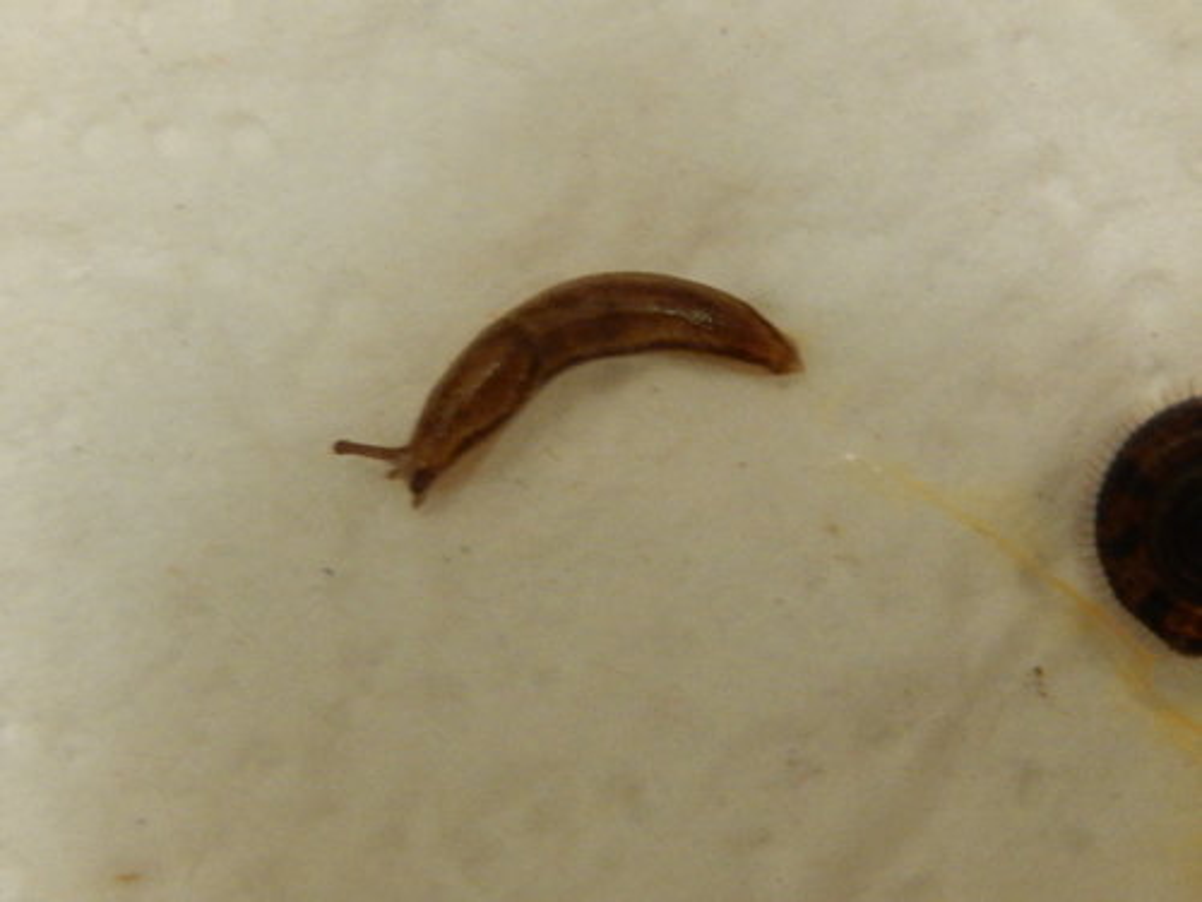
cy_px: 451
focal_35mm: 85
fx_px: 2952
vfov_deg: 17.4
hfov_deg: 23.0
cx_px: 601
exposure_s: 1/8
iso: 800
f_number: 5.1
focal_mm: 15.2
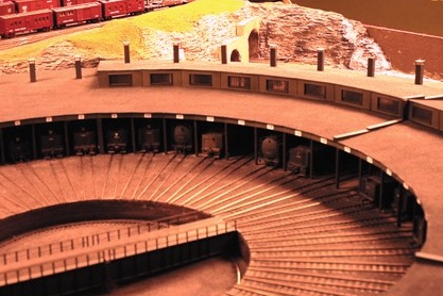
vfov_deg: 19.7
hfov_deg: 29.2
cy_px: 153
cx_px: 202
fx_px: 849
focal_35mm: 69
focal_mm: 24
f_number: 3.8
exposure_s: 1/30
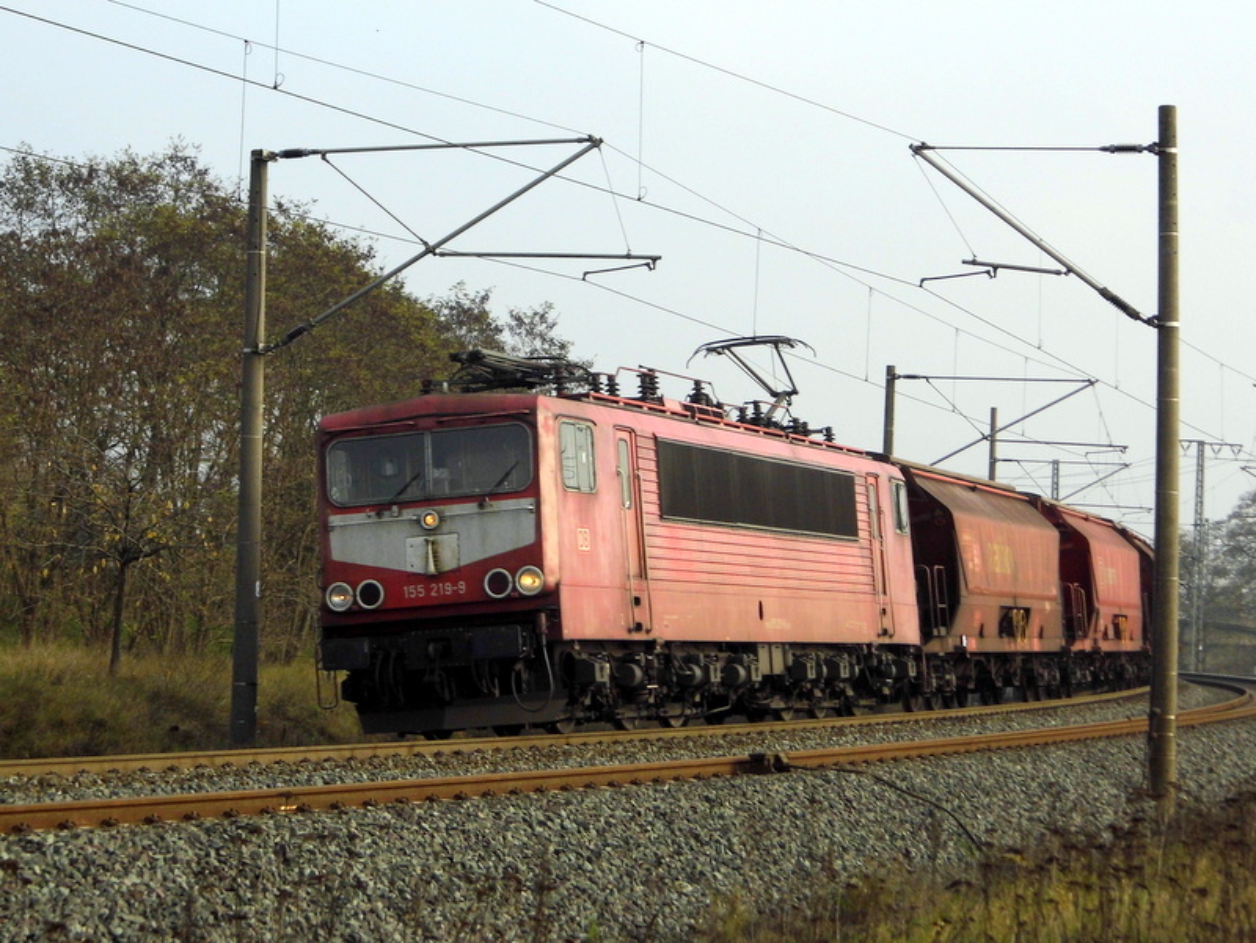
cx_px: 628
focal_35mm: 106
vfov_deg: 14.0
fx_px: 3848
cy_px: 472
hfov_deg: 18.5
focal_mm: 19
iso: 100
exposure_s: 1/583
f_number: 4.5
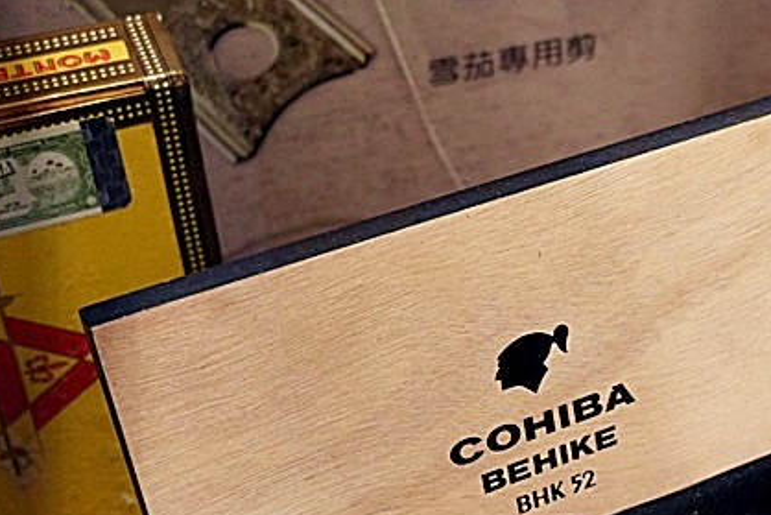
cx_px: 848
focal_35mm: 92
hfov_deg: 21.0
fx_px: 1971
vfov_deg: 14.8
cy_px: 429
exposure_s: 1/160
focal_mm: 37
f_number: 5
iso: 2500
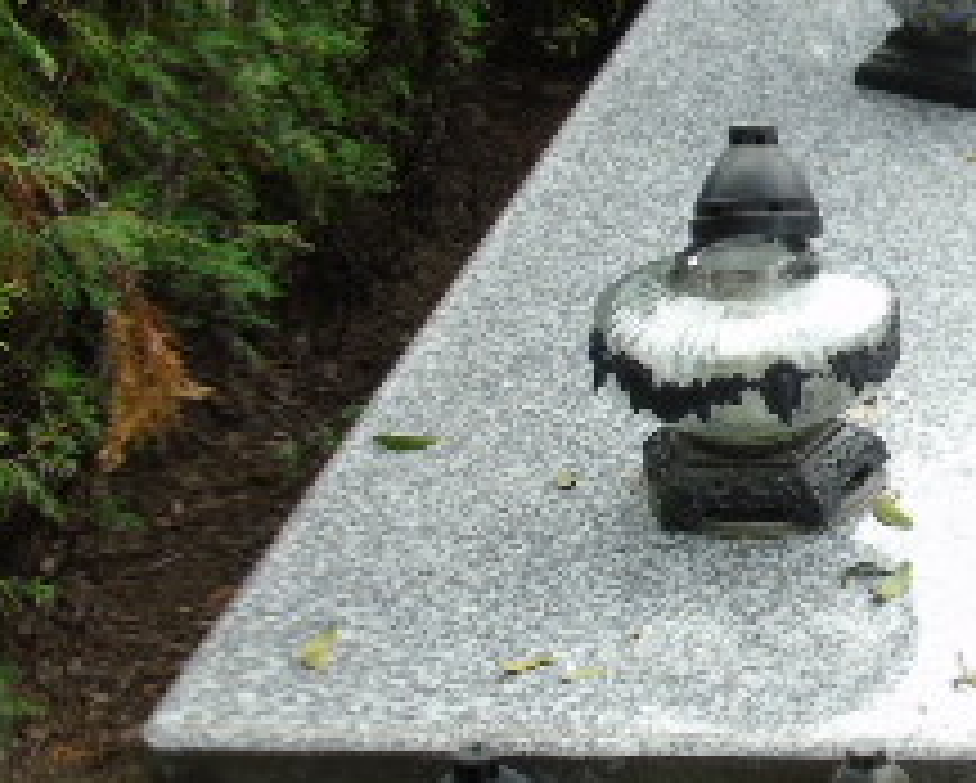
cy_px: 396
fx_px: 3325
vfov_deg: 13.4
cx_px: 1421
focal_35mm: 115
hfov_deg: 15.5
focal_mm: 7.1
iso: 80
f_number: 3.9
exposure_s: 1/200
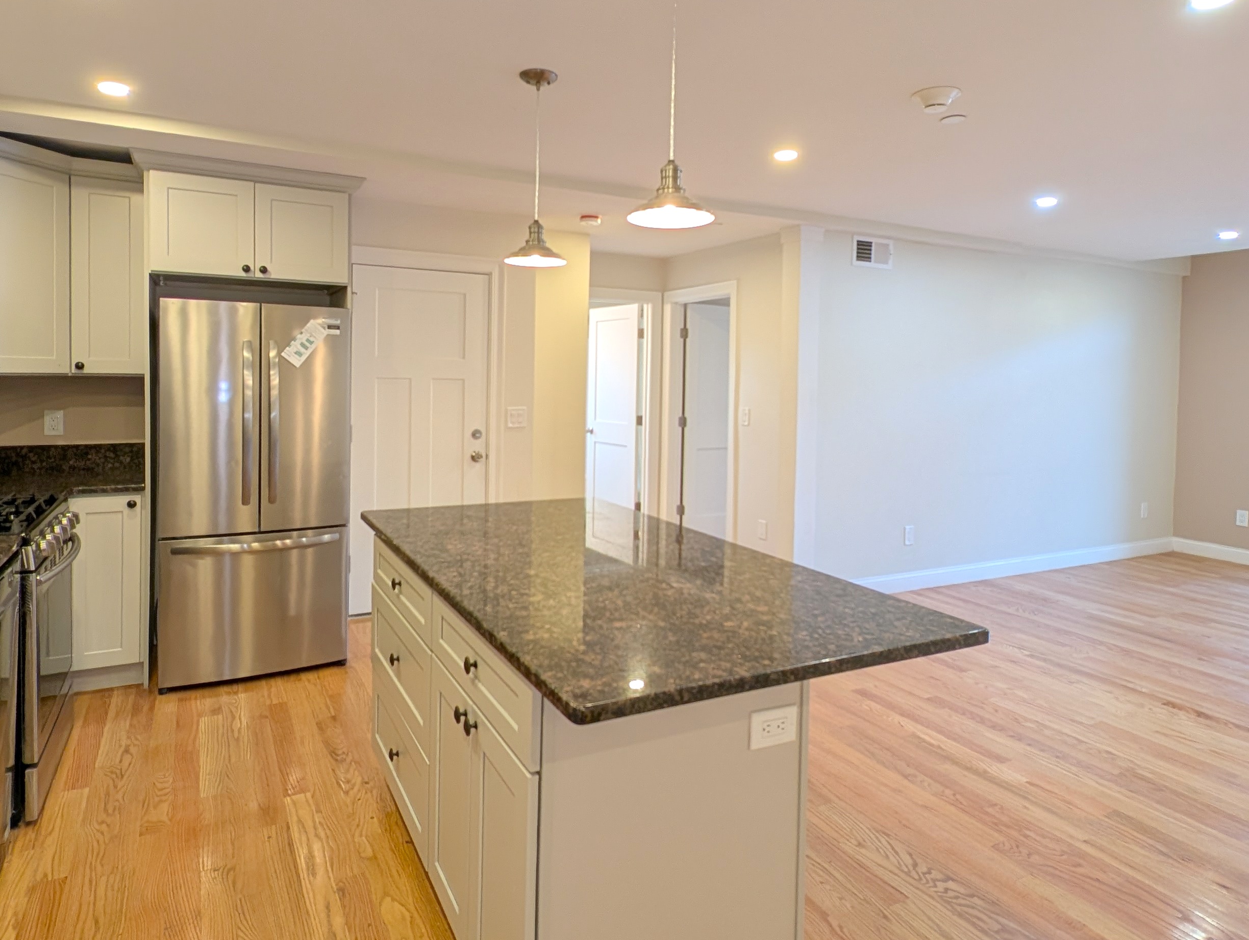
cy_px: 394
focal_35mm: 20
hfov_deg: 81.6
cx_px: 599
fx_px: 723
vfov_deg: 65.7
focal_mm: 2.23
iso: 63
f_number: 1.95
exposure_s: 1/60
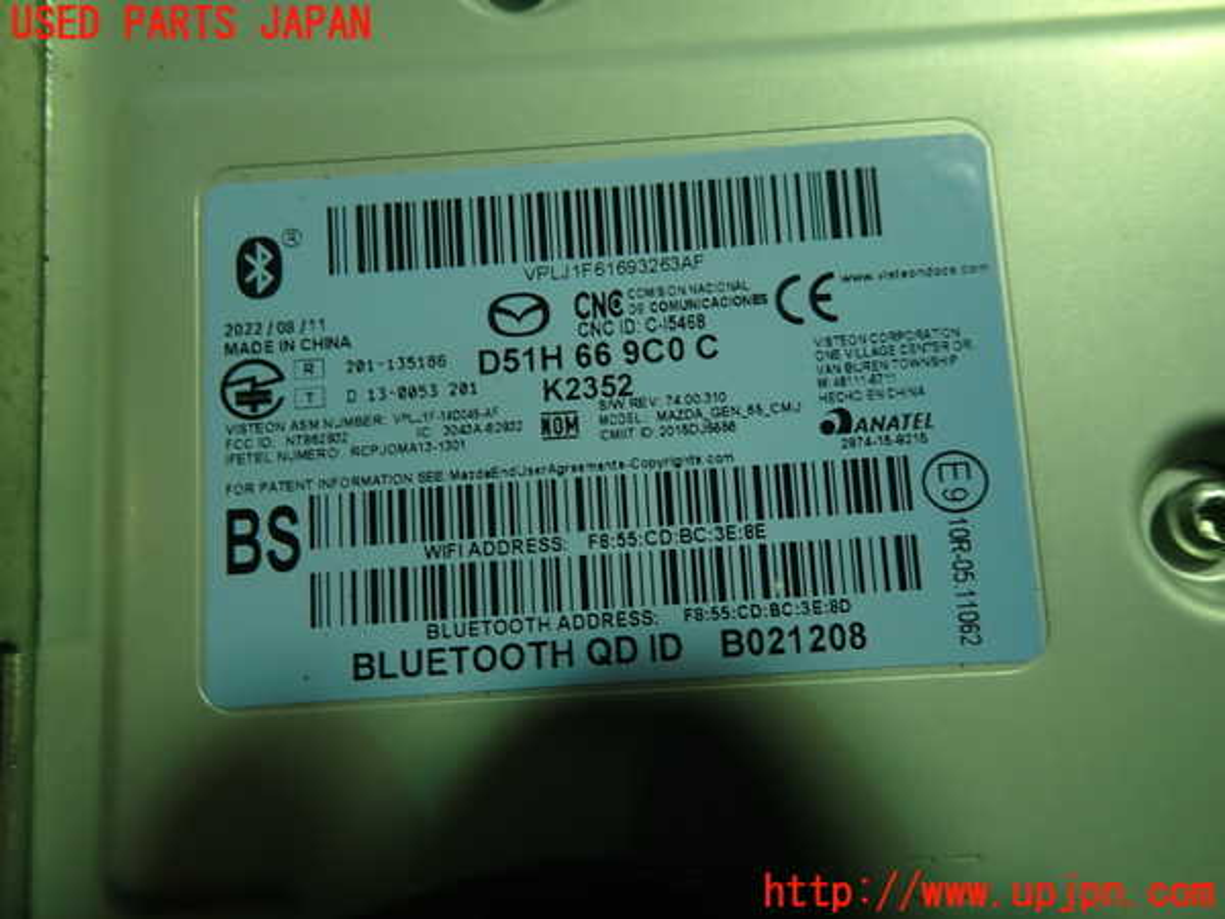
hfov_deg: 69.4
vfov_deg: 54.9
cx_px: 612
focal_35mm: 25
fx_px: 885
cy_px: 460
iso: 100
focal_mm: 4.5
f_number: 2
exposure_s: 1/60
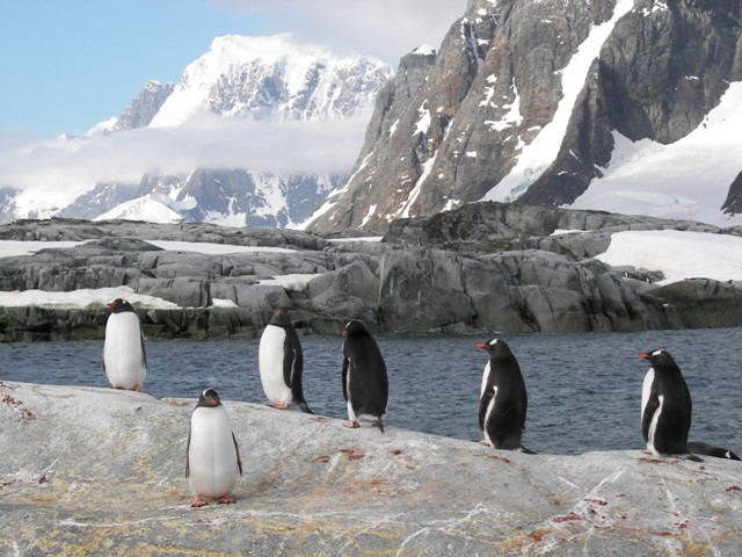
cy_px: 278
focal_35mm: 121
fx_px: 2594
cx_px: 371
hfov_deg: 16.3
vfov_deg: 12.2
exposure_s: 1/500
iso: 50
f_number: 4.5
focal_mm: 20.1
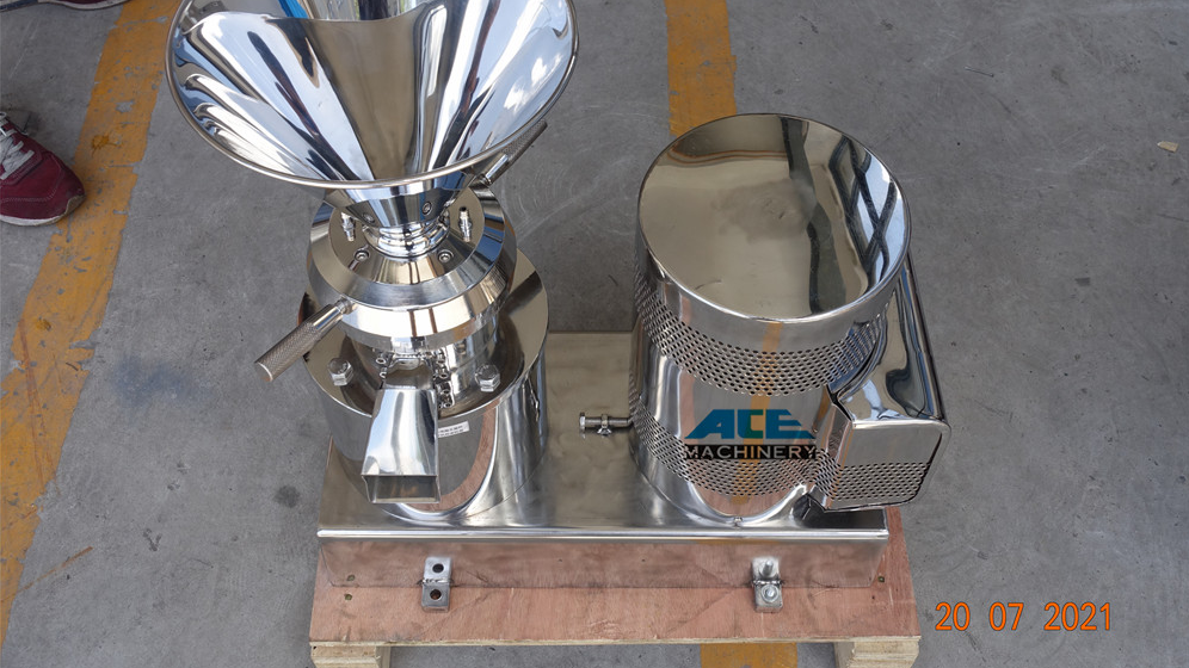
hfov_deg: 49.4
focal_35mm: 41
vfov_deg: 29.0
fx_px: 1292
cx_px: 596
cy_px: 299
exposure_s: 1/125
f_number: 5.6
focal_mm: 14.3
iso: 125
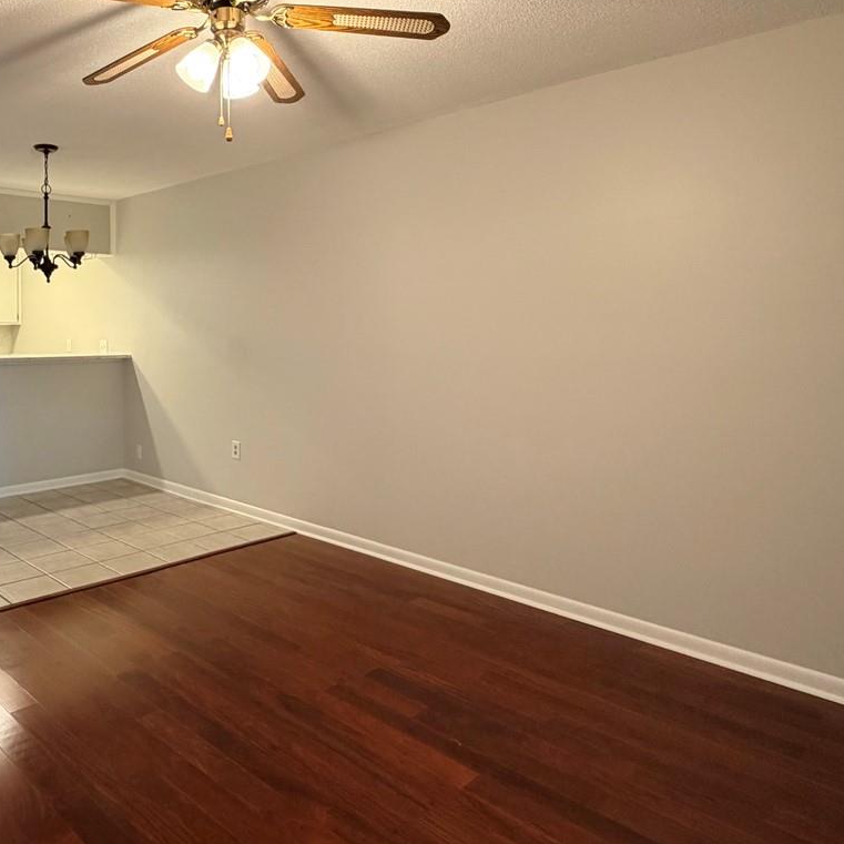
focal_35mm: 26
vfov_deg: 60.6
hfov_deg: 58.8
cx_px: 250
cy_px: 348
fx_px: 717
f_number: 2.2
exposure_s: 1/60
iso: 250
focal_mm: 2.22
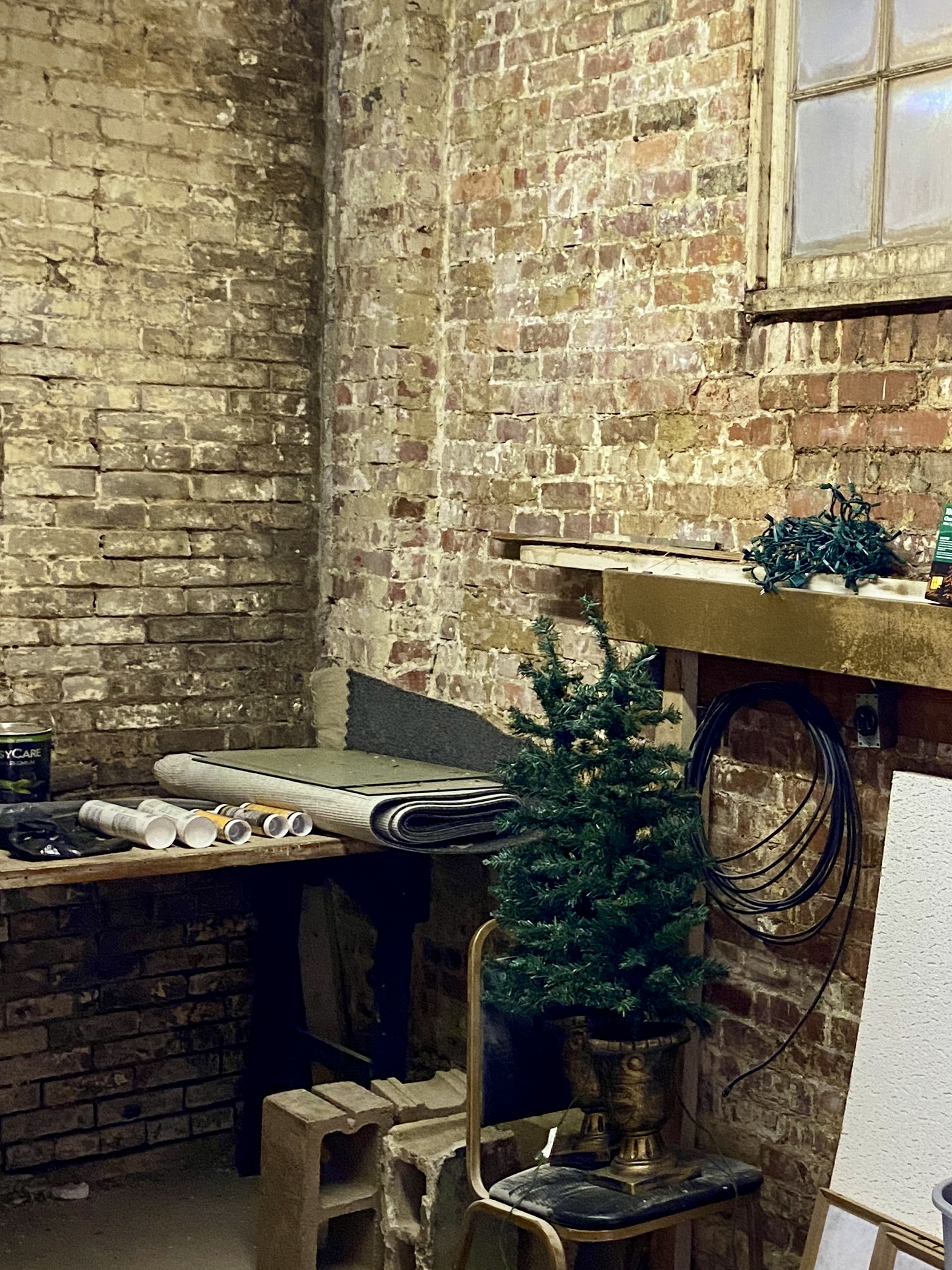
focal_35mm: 50
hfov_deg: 27.8
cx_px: 892
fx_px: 1834
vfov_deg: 38.2
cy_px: 647
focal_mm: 4.25
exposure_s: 1/30
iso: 500
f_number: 1.8
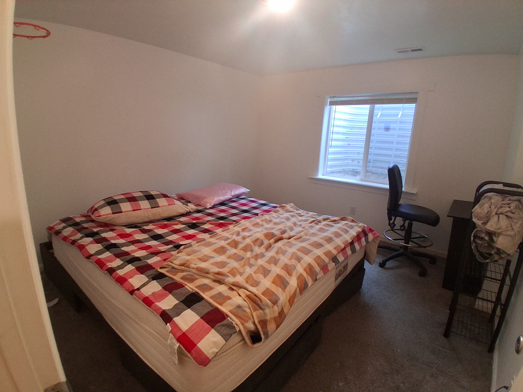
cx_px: 262
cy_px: 196
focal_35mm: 17
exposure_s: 1/40
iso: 320
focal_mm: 1.4
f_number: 2.2
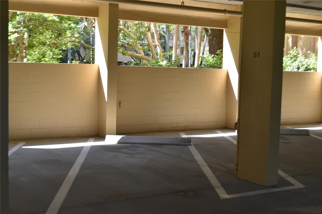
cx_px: 161
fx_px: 510
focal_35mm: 57
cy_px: 107
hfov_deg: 35.1
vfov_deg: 23.8
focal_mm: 38
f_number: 7.1
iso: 400
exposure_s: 1/200
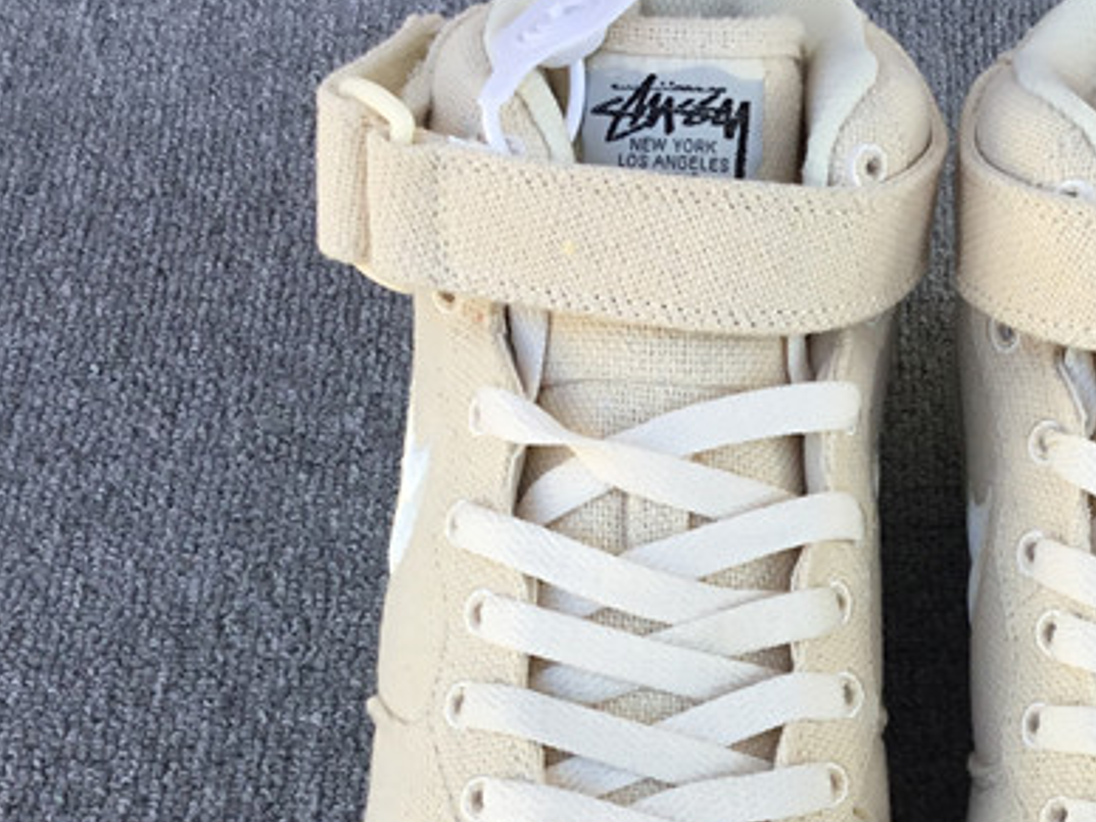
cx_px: 881
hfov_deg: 26.5
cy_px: 756
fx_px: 2280
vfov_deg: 20.0
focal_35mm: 72
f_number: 2.4
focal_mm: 3.3
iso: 25
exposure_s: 1/190
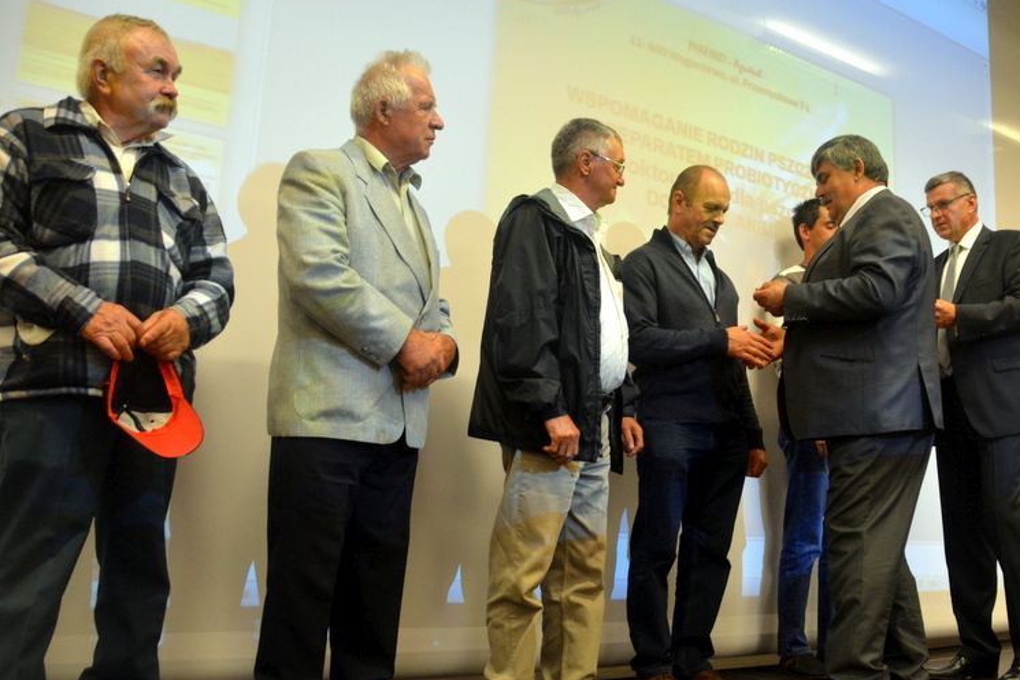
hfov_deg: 63.6
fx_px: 822
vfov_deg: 45.0
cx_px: 524
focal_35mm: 29
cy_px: 335
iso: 1600
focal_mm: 18
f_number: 3.5
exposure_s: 1/125
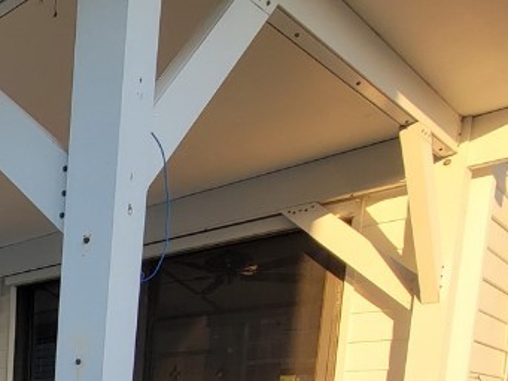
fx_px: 573
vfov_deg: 29.3
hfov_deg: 33.4
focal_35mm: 39
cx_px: -168
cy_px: 502
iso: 50
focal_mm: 2.2
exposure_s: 1/349
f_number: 2.2
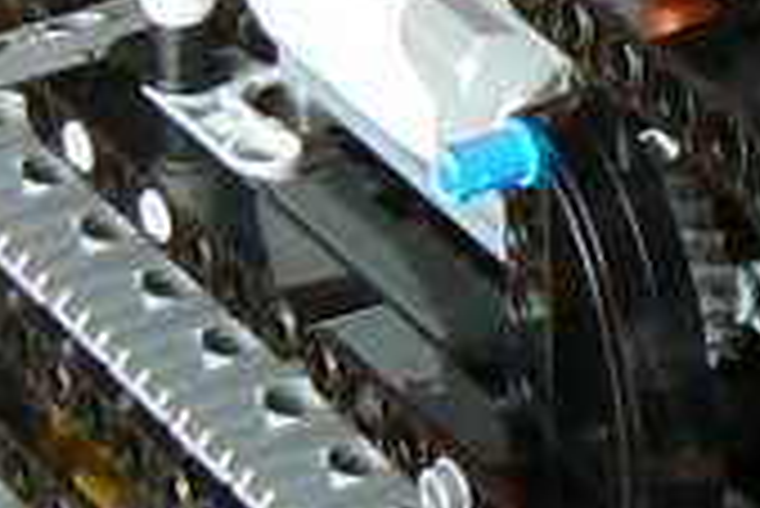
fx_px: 6001
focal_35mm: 284
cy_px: -171
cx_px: 1030
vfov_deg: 4.8
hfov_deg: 7.2
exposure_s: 1/2
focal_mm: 6
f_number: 4
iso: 200
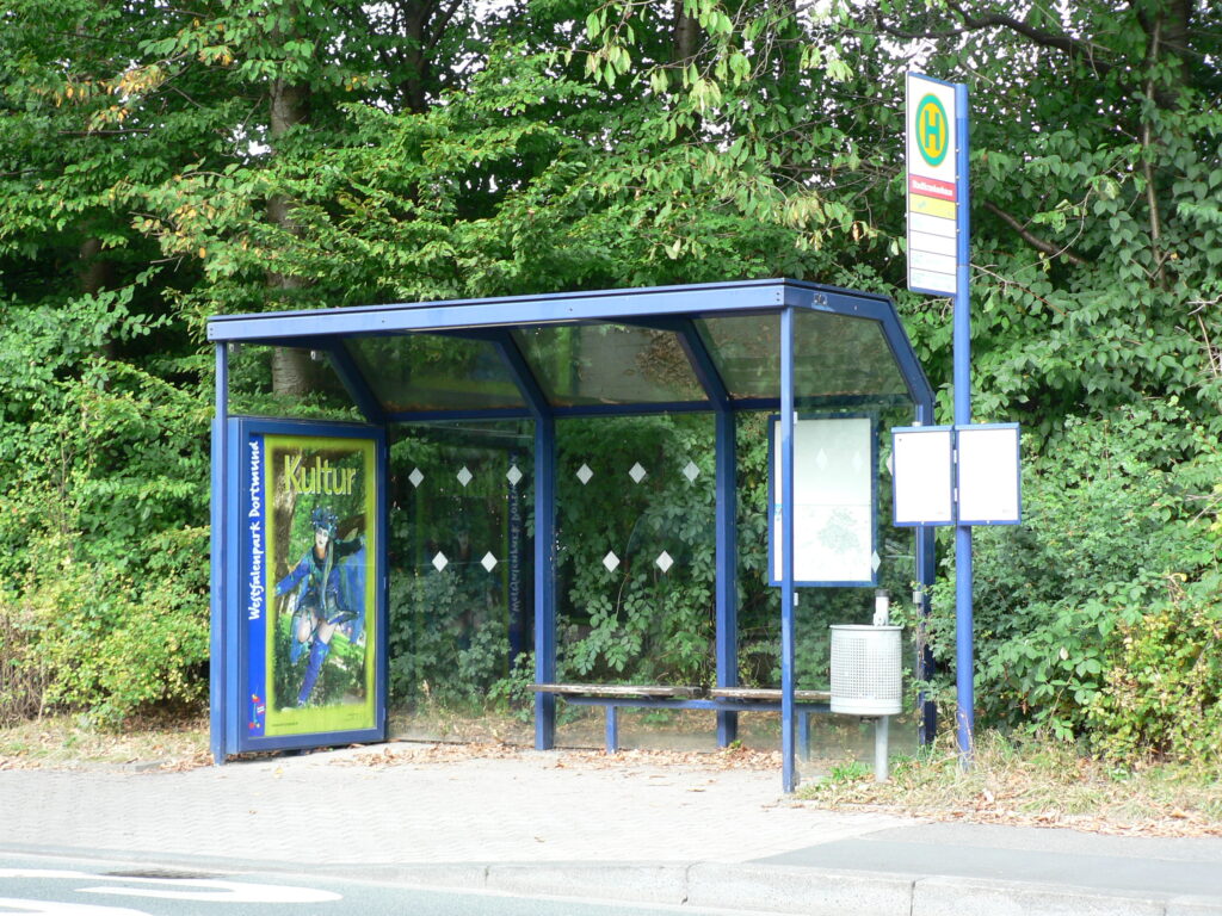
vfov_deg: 18.0
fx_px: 2895
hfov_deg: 23.8
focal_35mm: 82
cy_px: 458
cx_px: 611
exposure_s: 1/60
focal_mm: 13.7
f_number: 3.2
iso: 80
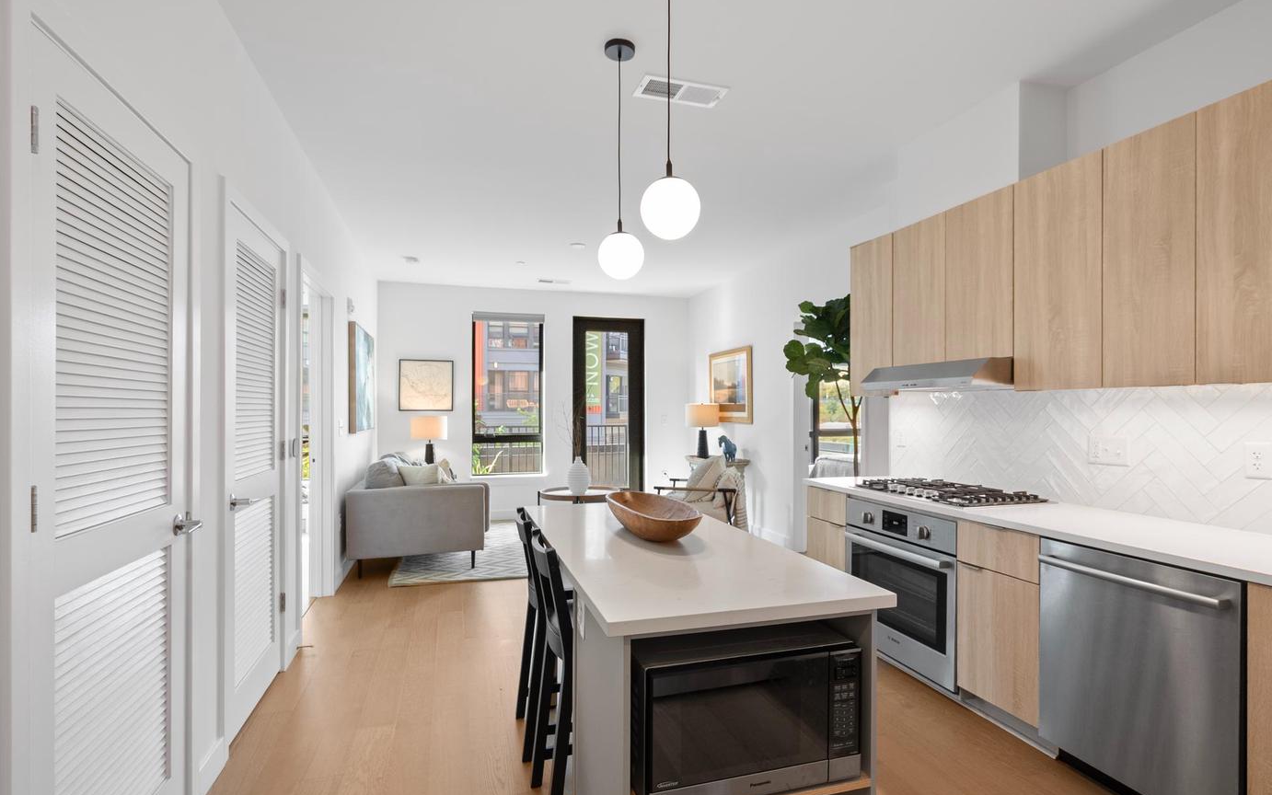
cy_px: 423
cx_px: 639
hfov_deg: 94.4
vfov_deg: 67.9
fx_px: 589
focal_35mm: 17
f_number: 8
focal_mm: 16
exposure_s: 1/8
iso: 800
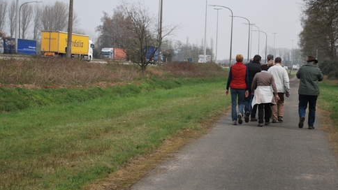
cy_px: 67
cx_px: 164
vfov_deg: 13.8
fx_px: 785
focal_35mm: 88
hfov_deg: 24.3
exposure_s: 1/500
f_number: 5.3
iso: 140
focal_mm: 45
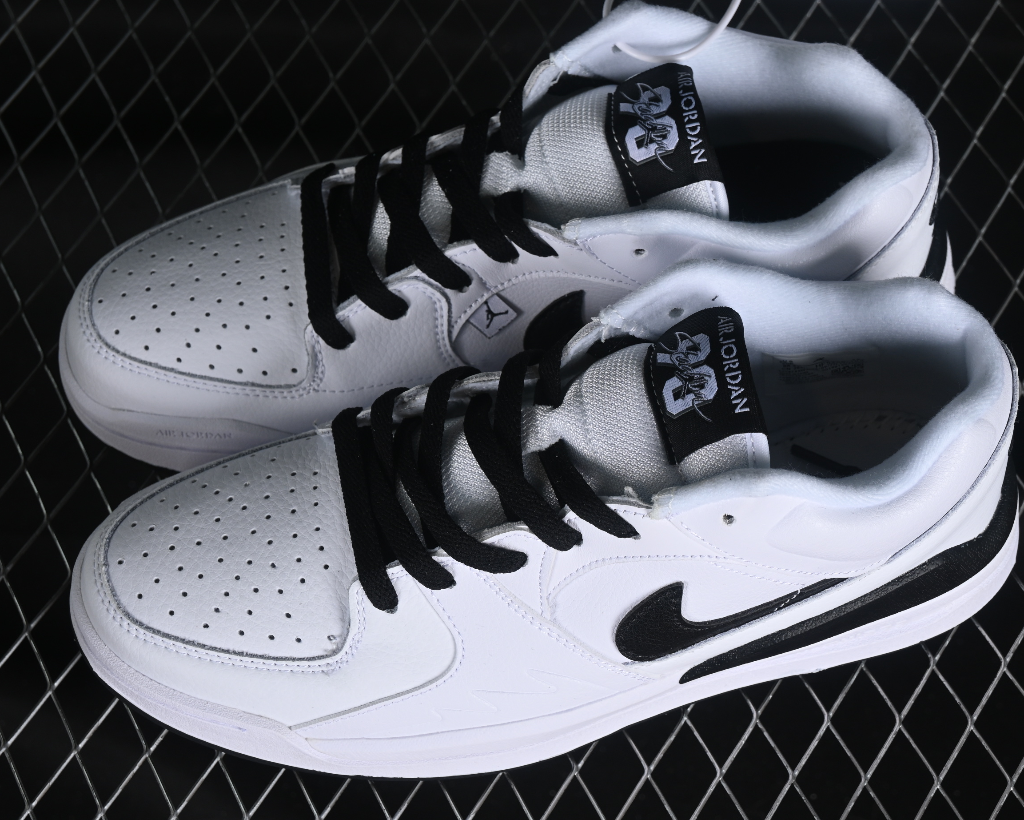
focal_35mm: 85
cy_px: 409
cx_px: 542
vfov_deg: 18.1
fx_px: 2576
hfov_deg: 22.5
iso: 160
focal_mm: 50
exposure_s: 1/80
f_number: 8
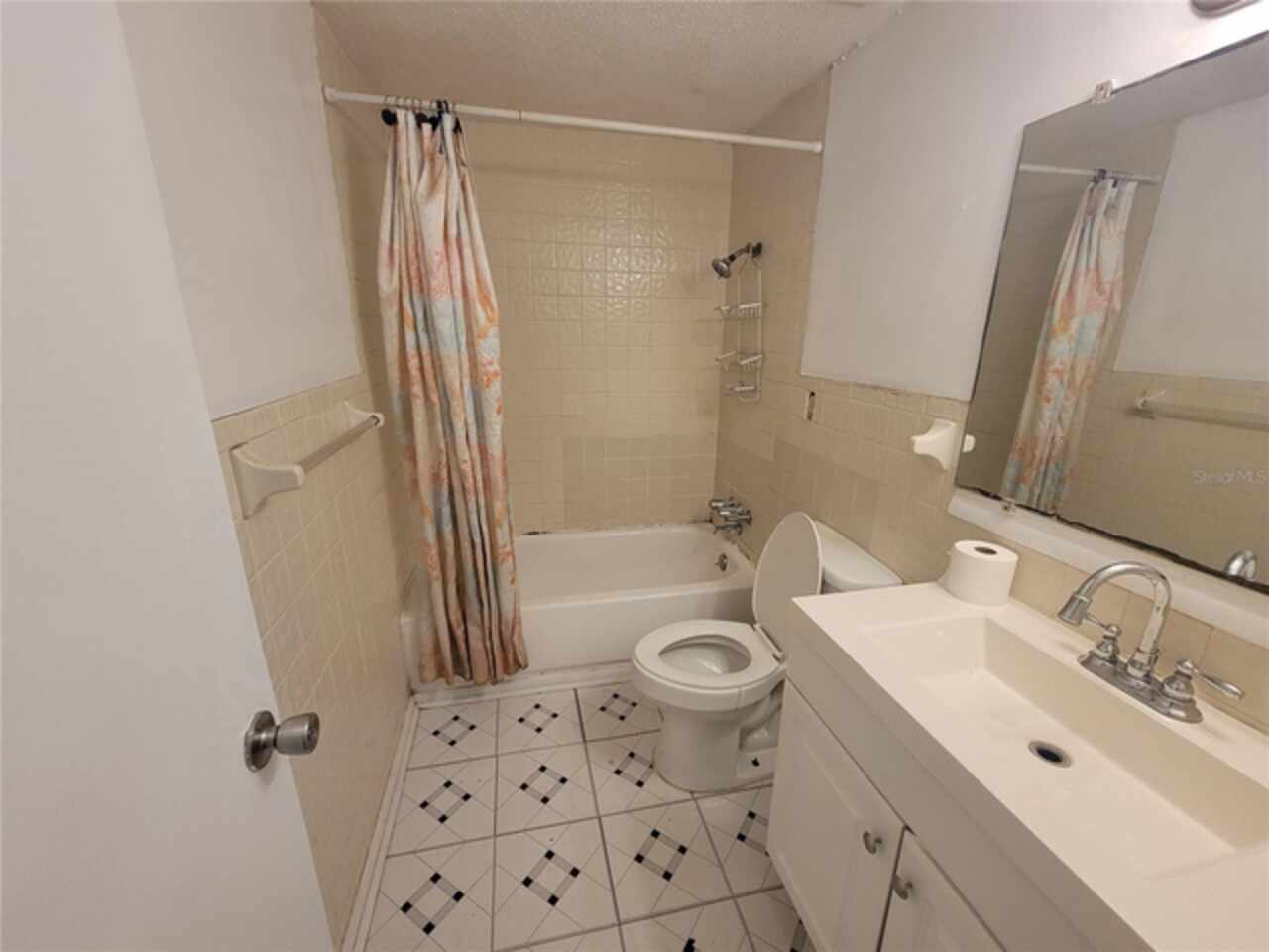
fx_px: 477
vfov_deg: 89.9
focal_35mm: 13
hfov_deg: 106.2
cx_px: 634
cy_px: 476
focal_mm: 2.2
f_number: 2.2
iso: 160
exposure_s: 1/60
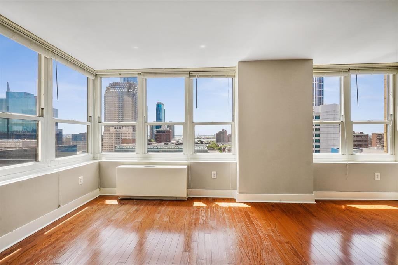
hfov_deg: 100.4
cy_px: 132
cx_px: 199
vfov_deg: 77.3
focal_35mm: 15
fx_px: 166
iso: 100
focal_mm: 10
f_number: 10
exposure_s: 1/15
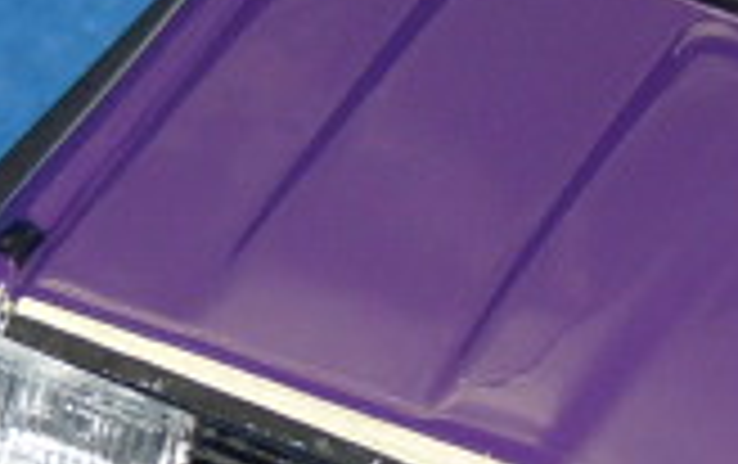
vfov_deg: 3.0
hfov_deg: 4.7
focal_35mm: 442
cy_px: 144
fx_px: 8902
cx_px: 706
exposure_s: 1/30
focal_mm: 10.8
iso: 100
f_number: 4
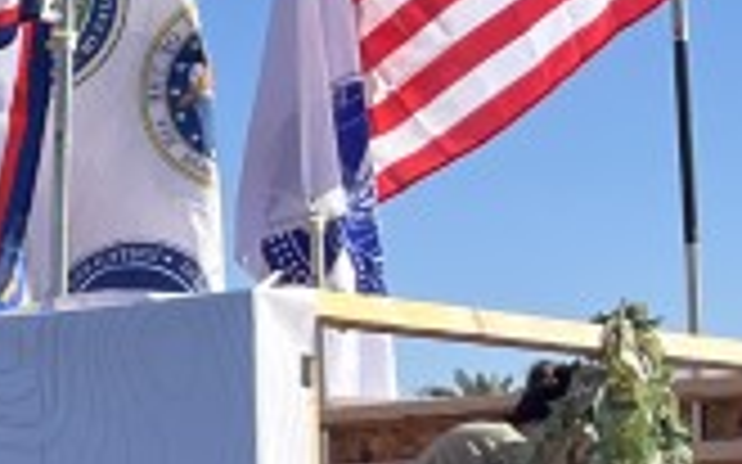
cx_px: -504
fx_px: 3457
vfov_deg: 7.6
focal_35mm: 171
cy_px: 581
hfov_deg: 11.5
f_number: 1.6
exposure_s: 1/2688
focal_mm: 5.1
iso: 50
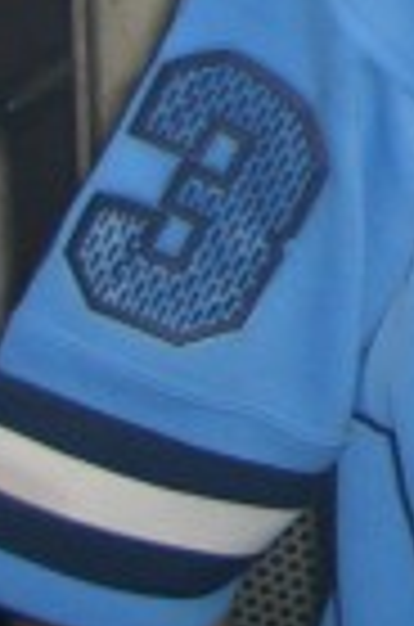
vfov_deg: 11.5
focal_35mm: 171
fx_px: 2964
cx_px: 1292
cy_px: -333
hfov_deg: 7.1
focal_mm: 7.9
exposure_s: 1/60
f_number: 2.8
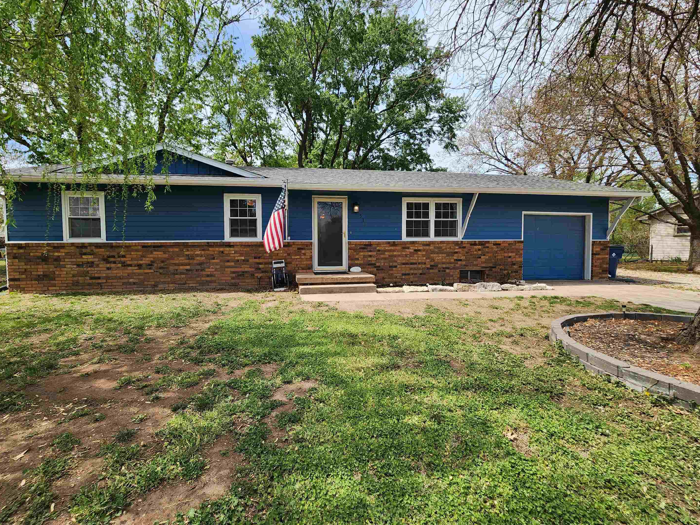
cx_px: 335
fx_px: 283
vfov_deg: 85.7
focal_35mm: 14
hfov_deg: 102.0
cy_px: 262
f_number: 2.2
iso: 50
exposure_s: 1/1011
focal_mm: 2.2
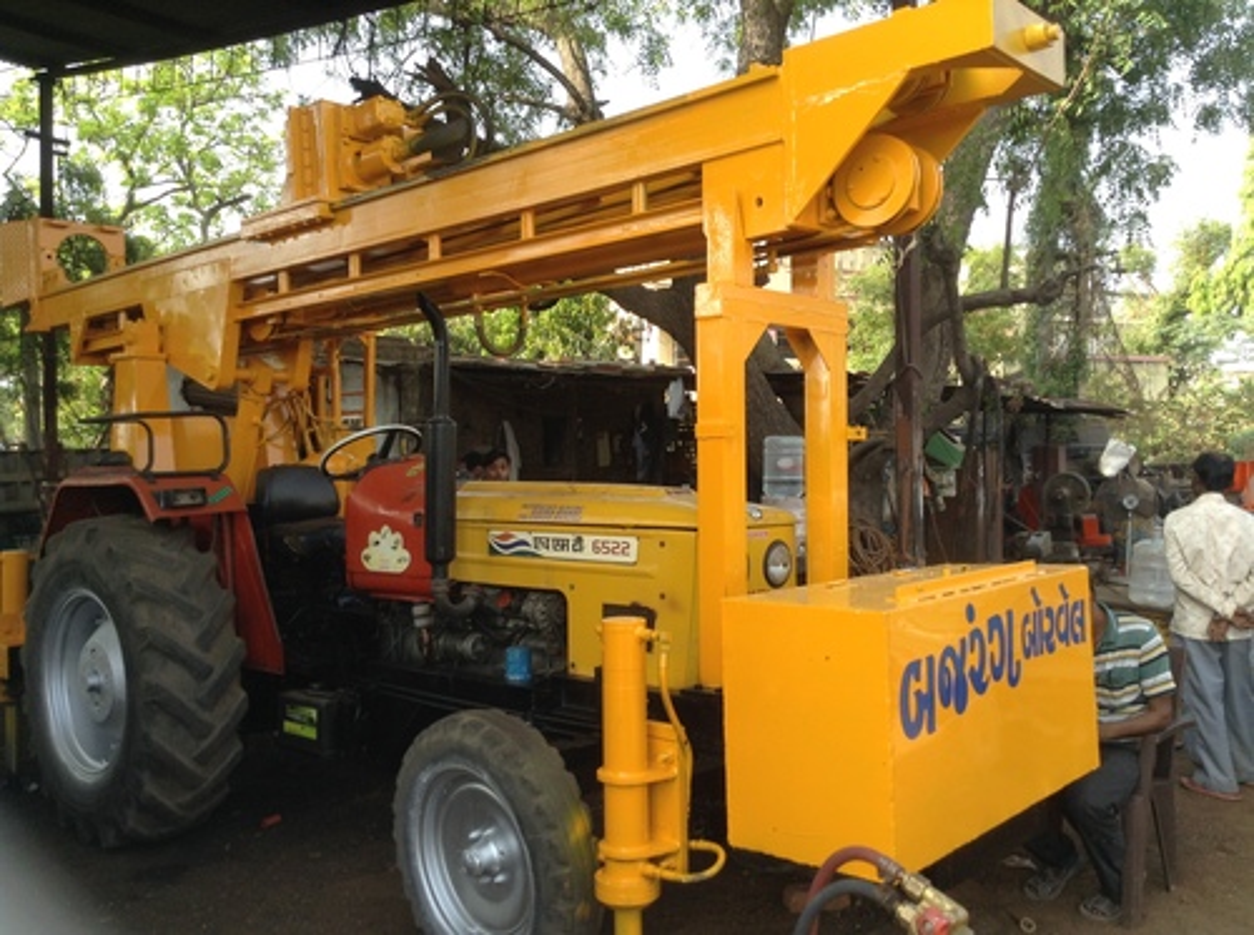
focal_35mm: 33
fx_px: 1193
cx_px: 627
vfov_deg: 42.8
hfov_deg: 55.4
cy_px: 468
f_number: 2.4
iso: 32
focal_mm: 3.3
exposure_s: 1/194
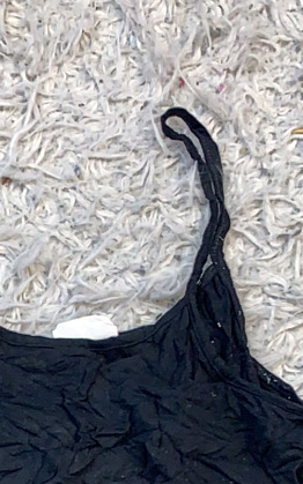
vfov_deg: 25.8
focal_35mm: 71
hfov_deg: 18.2
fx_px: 938
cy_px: 588
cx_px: 62
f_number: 1.8
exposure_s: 1/100
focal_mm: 4.25
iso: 80
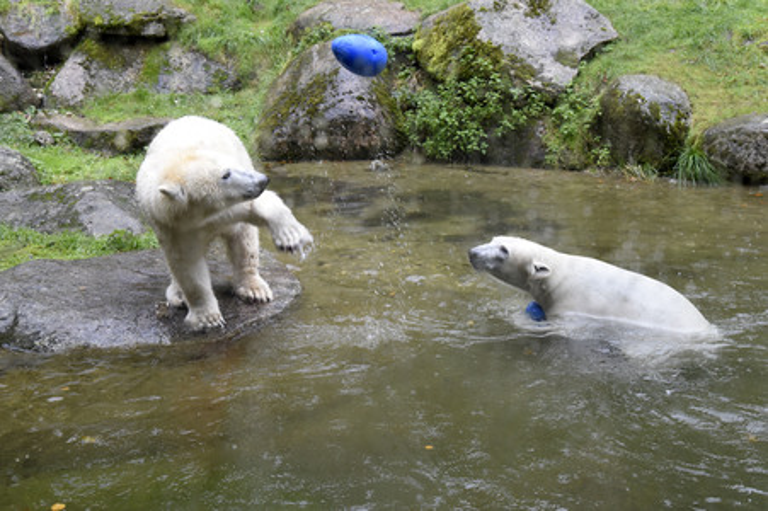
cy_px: 256
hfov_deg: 41.1
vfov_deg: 28.0
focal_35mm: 48
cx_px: 384
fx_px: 1023
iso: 2500
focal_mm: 48
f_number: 6.3
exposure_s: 1/160
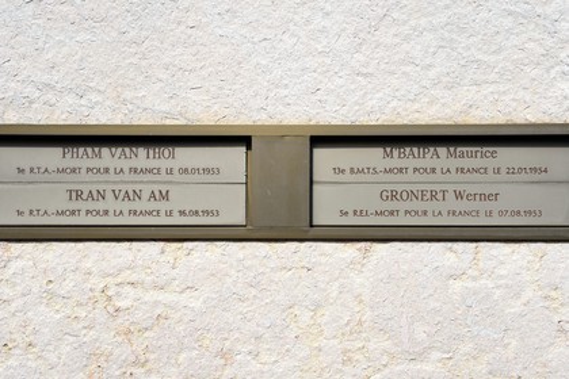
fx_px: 790
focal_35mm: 50
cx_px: 284
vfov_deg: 27.0
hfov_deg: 39.6
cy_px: 190
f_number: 11
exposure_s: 1/250
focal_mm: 50
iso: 200
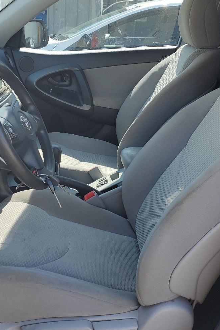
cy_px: 163
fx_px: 403
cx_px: 79
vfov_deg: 44.5
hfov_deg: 30.4
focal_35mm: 44
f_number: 1.5
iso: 50
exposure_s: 1/476
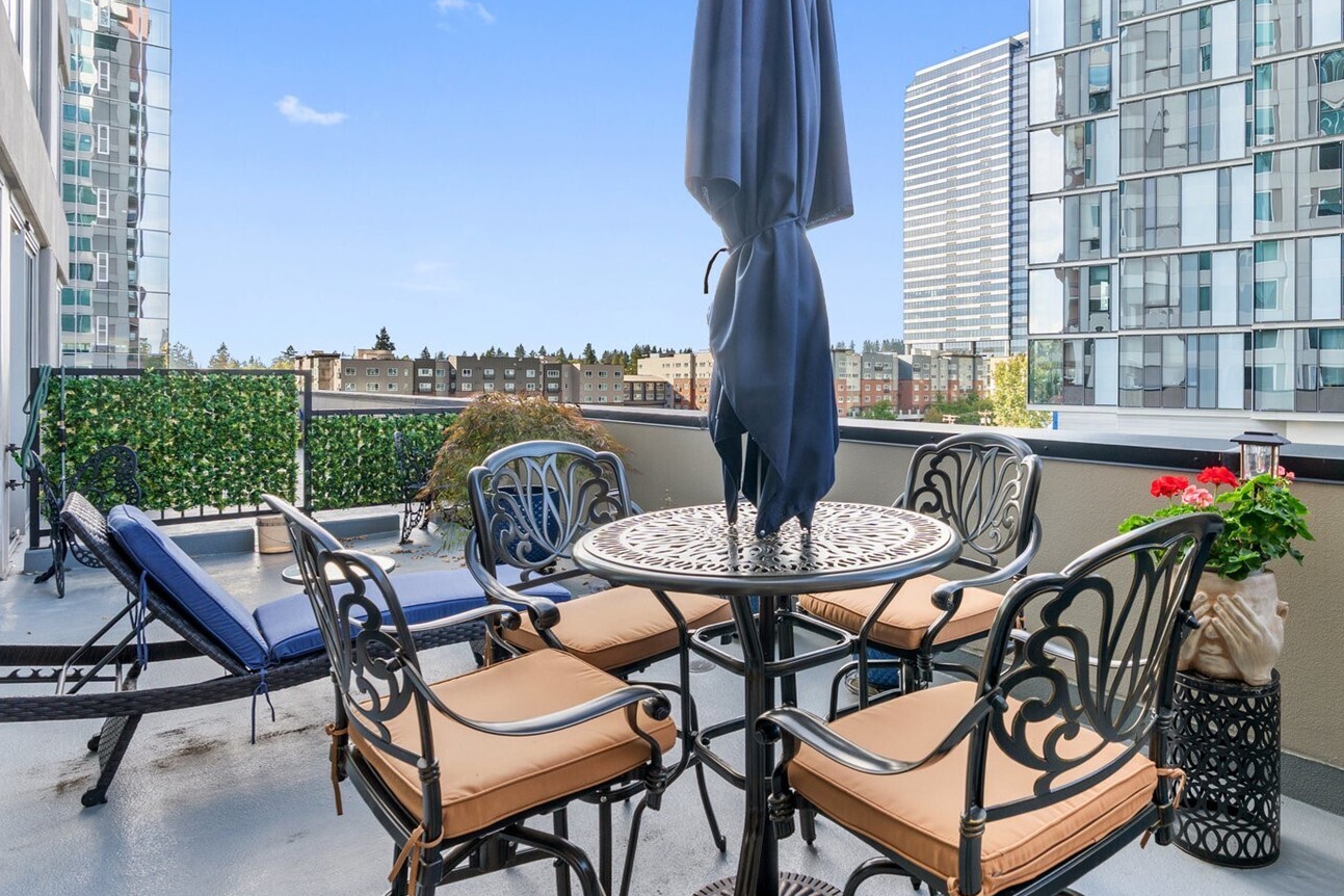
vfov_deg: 59.2
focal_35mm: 21
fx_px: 784
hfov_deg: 80.6
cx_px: 783
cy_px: 381
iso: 200
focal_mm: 16
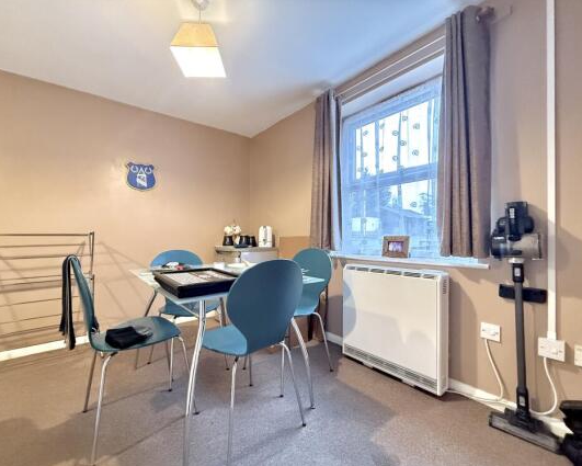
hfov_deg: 96.7
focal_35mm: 15
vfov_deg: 84.0
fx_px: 258
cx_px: 280
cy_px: 237
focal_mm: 2.22
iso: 800
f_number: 2.2
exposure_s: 1/60
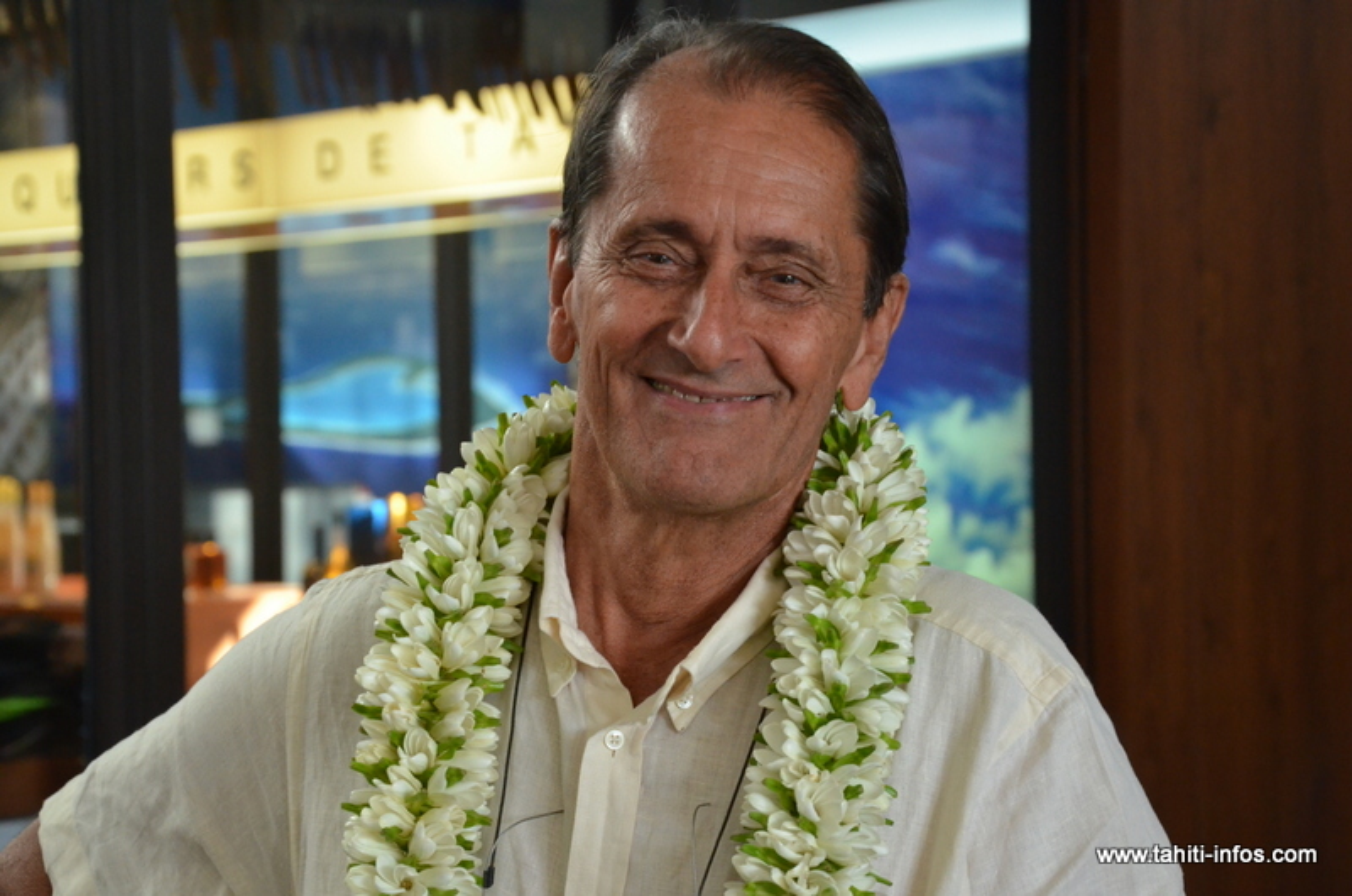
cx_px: 676
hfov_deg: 20.7
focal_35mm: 99
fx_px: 3711
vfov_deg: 13.8
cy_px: 448
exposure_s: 1/320
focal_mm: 66
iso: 2500
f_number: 9
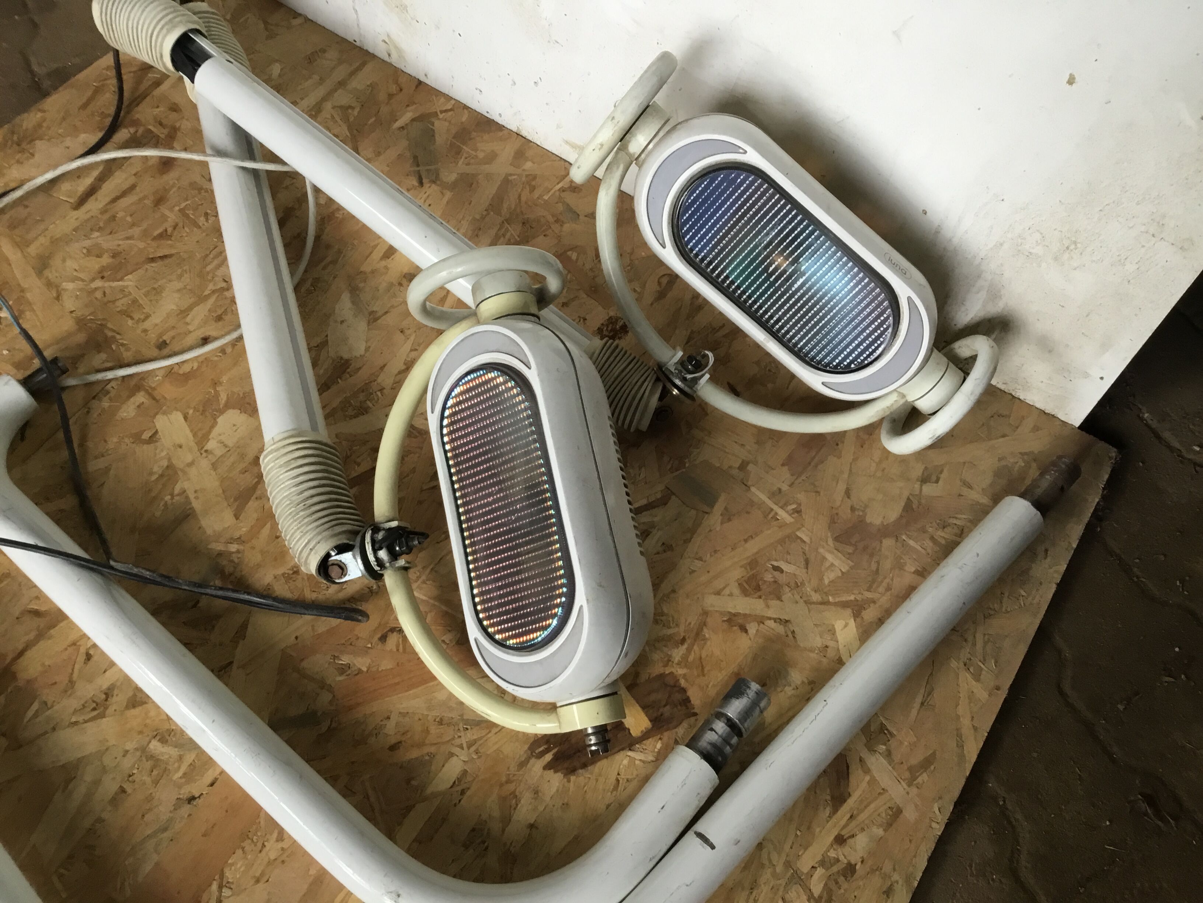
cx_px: 602
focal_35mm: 31
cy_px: 452
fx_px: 1077
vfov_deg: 45.4
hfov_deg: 58.4
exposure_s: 1/33
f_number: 2.4
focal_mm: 3.3
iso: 64
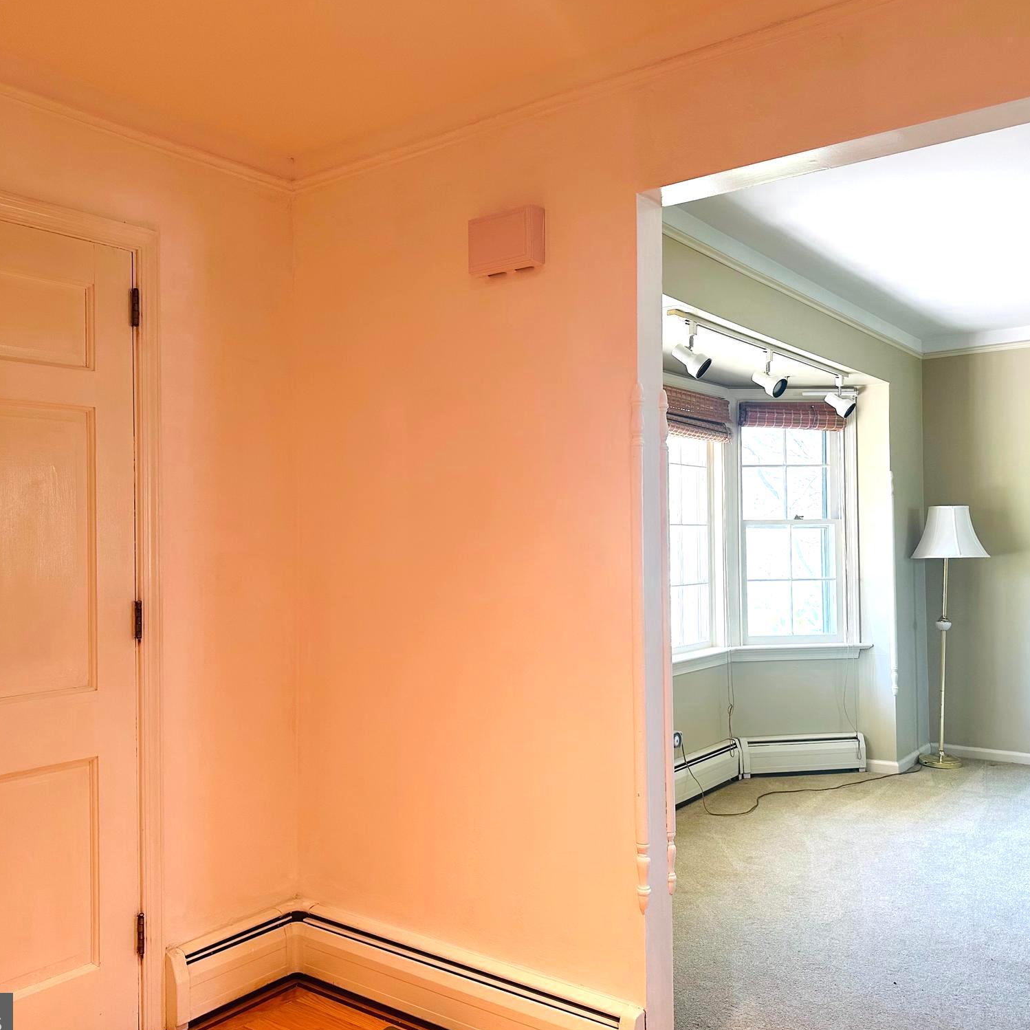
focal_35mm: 29
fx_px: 976
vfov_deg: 55.6
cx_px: 545
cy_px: 521
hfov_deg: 55.6
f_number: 1.78
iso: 160
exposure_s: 1/60
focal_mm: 6.86
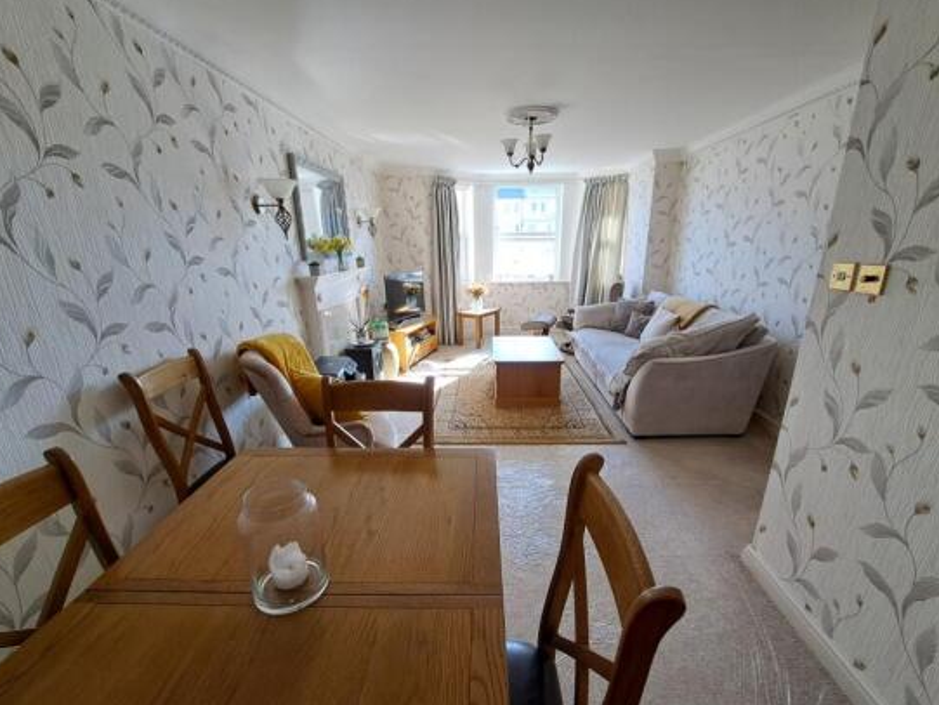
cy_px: 367
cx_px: 478
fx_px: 380
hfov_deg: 102.0
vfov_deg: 85.7
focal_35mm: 14
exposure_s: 1/50
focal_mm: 1.74
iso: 50
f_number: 2.2
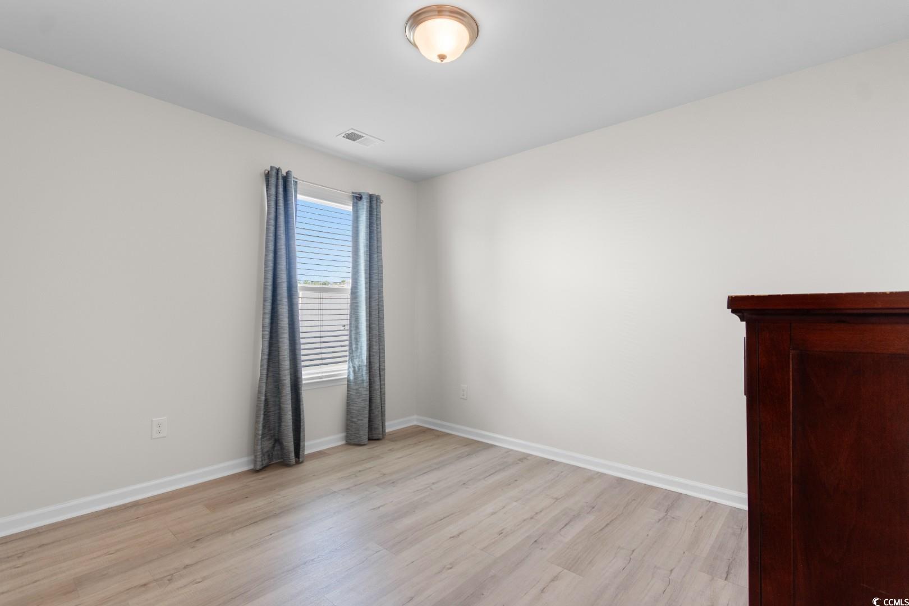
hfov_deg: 100.4
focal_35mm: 15
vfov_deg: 77.3
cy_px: 303
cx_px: 454
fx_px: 379
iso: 100
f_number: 4.5
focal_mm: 10
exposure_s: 1.3
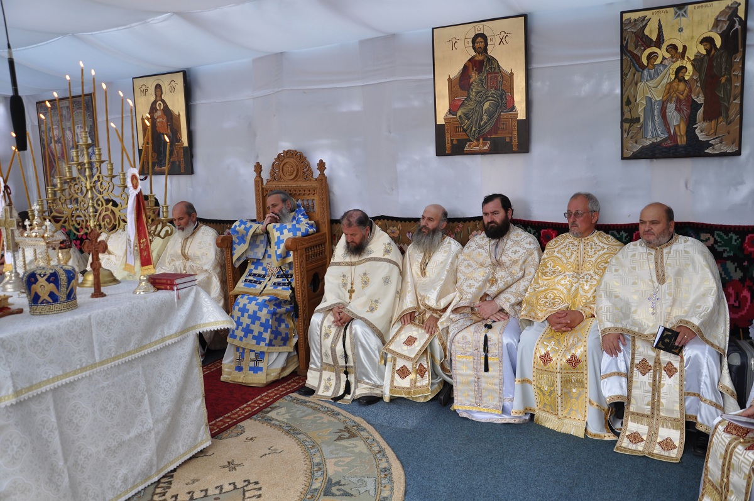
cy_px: 250
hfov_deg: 59.6
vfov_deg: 41.6
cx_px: 377
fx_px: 659
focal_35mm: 32
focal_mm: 21
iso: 200
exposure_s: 1/100
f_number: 5
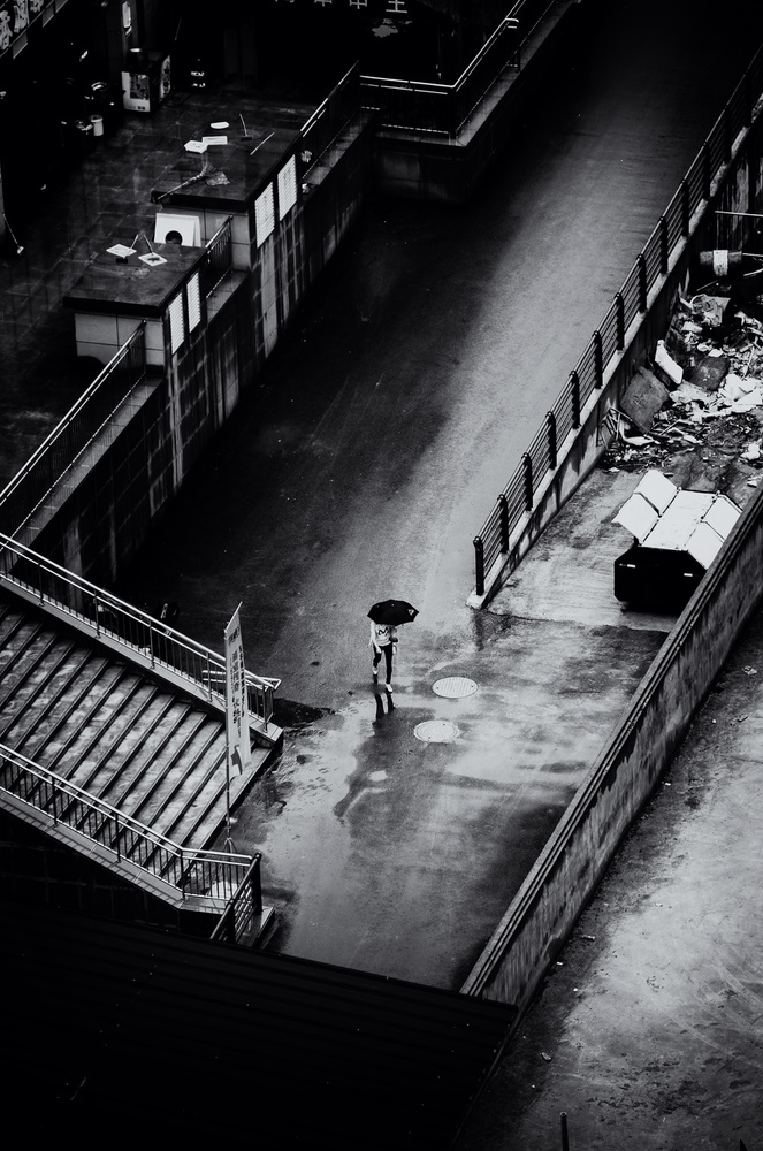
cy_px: 576
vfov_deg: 10.2
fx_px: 6446
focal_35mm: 202
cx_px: 382
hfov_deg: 6.8
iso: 320
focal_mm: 135
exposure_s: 1/200
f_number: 5
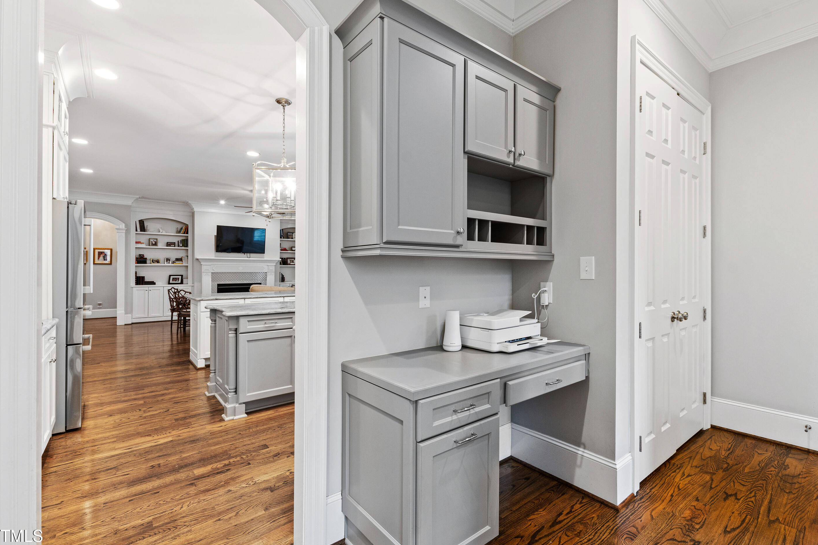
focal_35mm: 16
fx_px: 364
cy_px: 272
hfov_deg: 96.6
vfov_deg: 73.7
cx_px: 435
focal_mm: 10
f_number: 8
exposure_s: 1/1.25
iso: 100
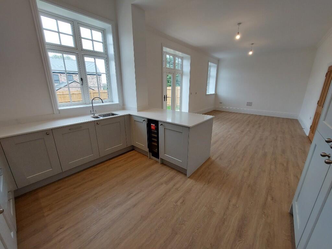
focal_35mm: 13
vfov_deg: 89.9
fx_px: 125
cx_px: 166
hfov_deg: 106.2
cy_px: 124
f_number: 2.2
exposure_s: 1/60
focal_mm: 1.74
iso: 64
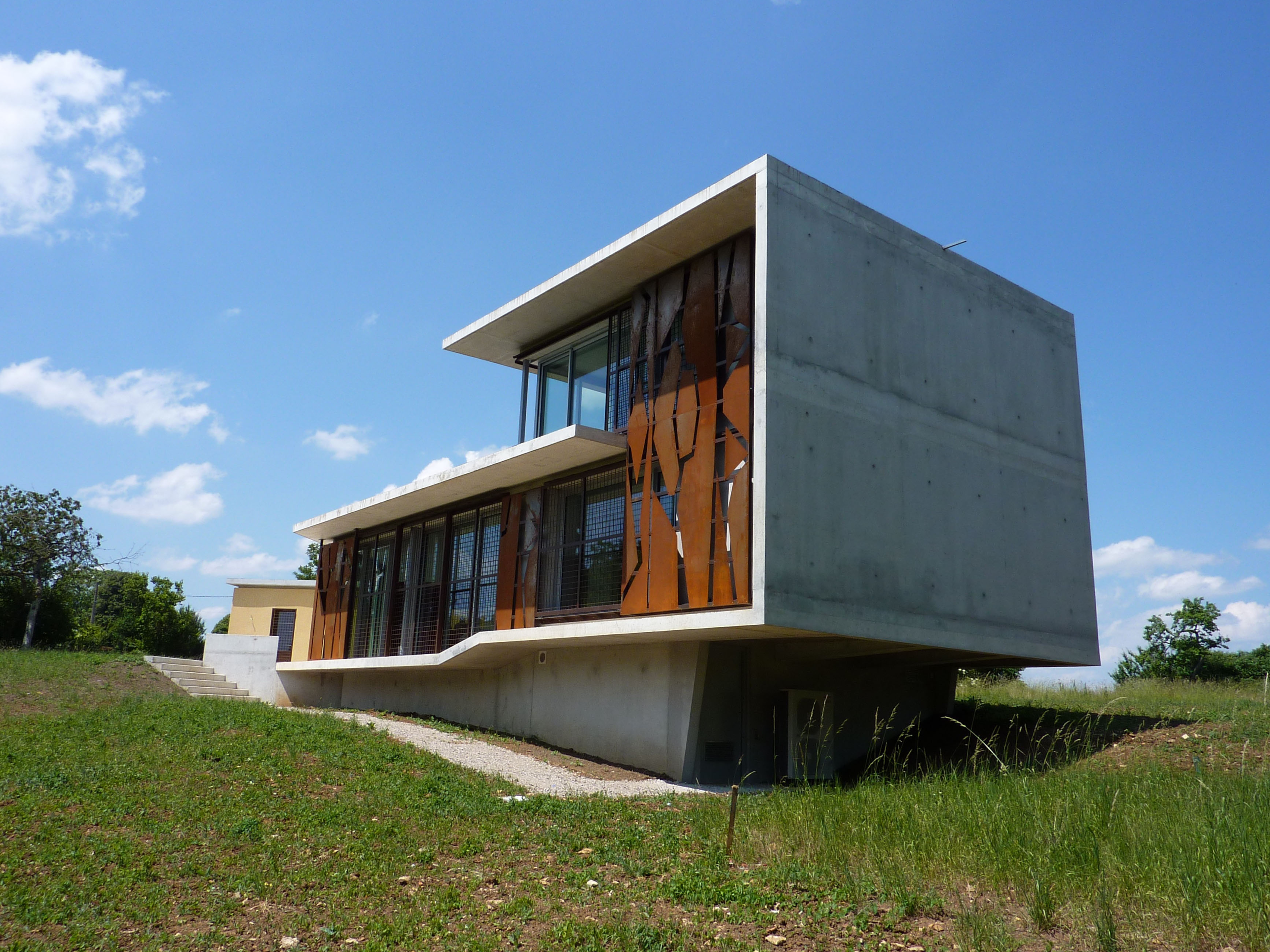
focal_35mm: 26
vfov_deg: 53.1
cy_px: 469
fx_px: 954
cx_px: 610
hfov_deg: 67.3
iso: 80
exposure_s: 1/500
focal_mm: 4.1
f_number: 5
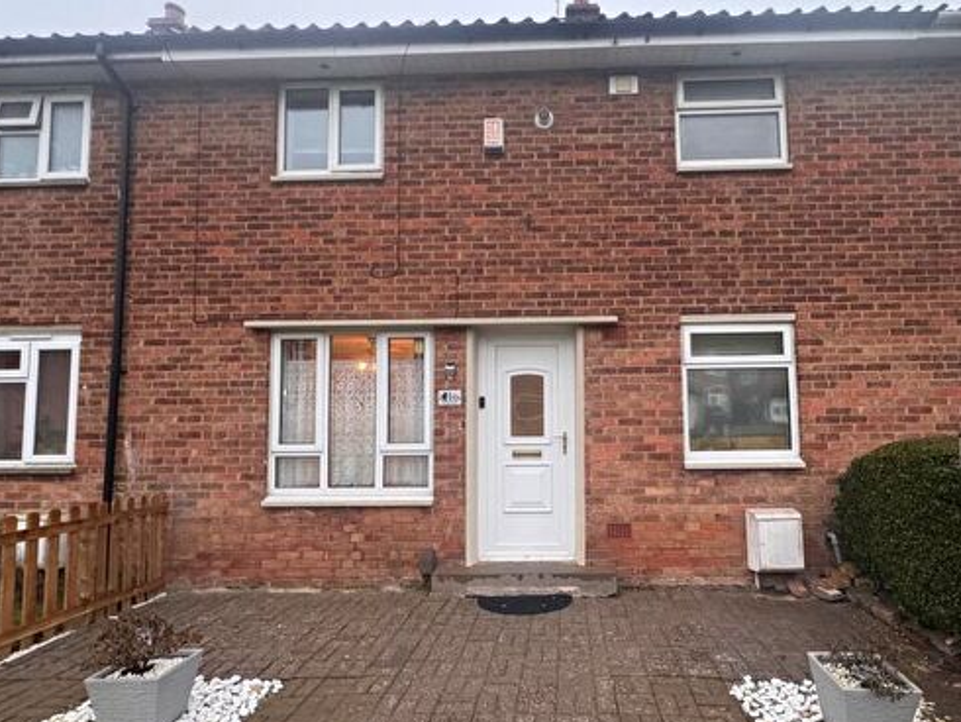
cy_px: 386
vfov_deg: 65.9
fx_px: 556
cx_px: 549
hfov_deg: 81.2
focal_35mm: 20
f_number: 2.2
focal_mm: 2.22
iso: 320
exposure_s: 1/78
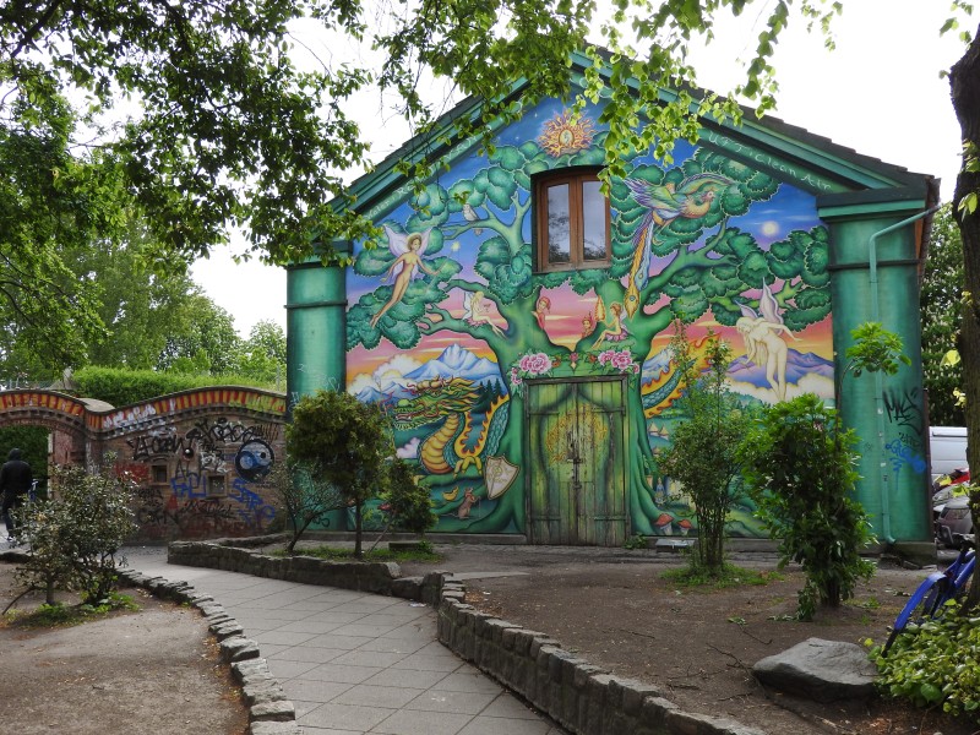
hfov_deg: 52.6
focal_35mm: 35
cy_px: 368
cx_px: 490
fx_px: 991
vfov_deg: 40.7
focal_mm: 6.3
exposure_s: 1/250
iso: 100
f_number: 3.8
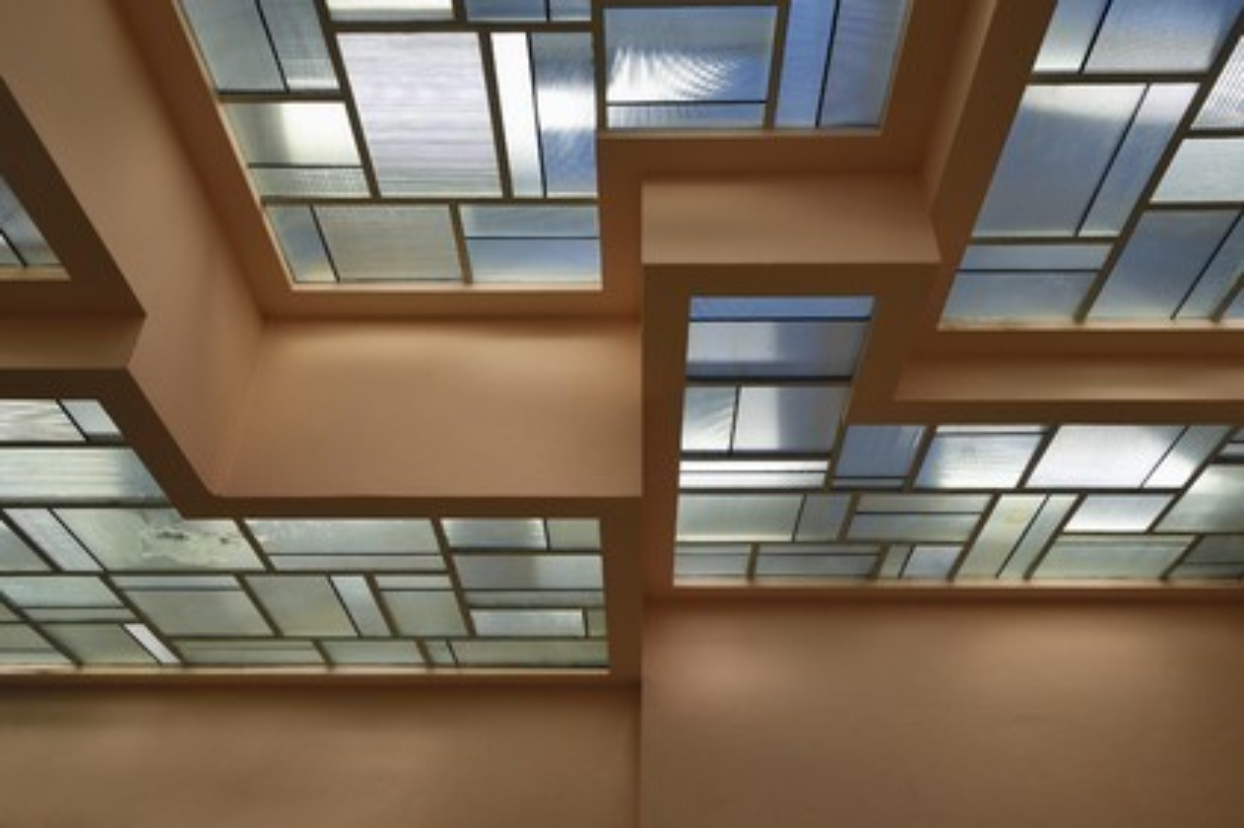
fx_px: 1070
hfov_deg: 60.3
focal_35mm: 31
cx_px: 622
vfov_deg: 42.3
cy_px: 414
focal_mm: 31
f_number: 11
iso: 800
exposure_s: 1/60
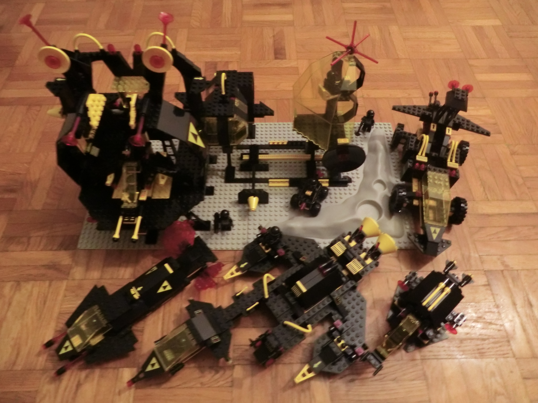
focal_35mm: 24
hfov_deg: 71.6
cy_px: 202
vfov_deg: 56.8
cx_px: 269
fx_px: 373
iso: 800
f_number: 3.2
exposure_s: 1/6
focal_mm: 4.3
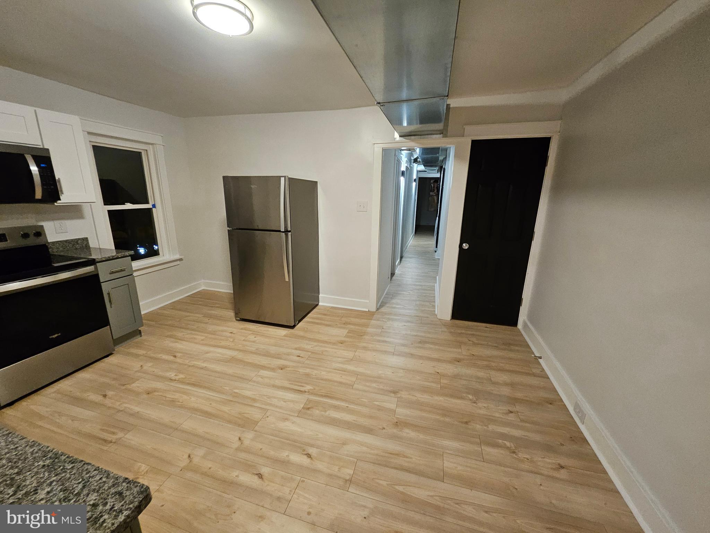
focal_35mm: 13
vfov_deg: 89.9
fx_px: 267
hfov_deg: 106.2
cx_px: 355
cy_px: 266
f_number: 2.2
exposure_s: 1/30
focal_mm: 1.74
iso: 320
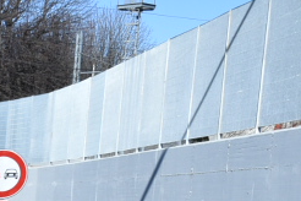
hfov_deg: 10.1
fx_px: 1438
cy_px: 412
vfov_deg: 7.6
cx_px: -463
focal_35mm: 172
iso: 200
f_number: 8
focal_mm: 22
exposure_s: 1/500
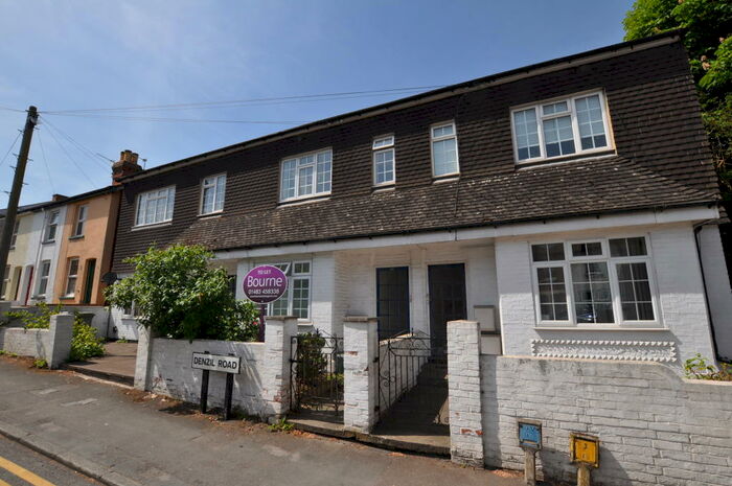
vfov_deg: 77.2
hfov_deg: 100.5
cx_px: 366
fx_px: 305
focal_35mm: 15
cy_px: 243
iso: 200
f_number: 9
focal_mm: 10
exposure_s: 1/320
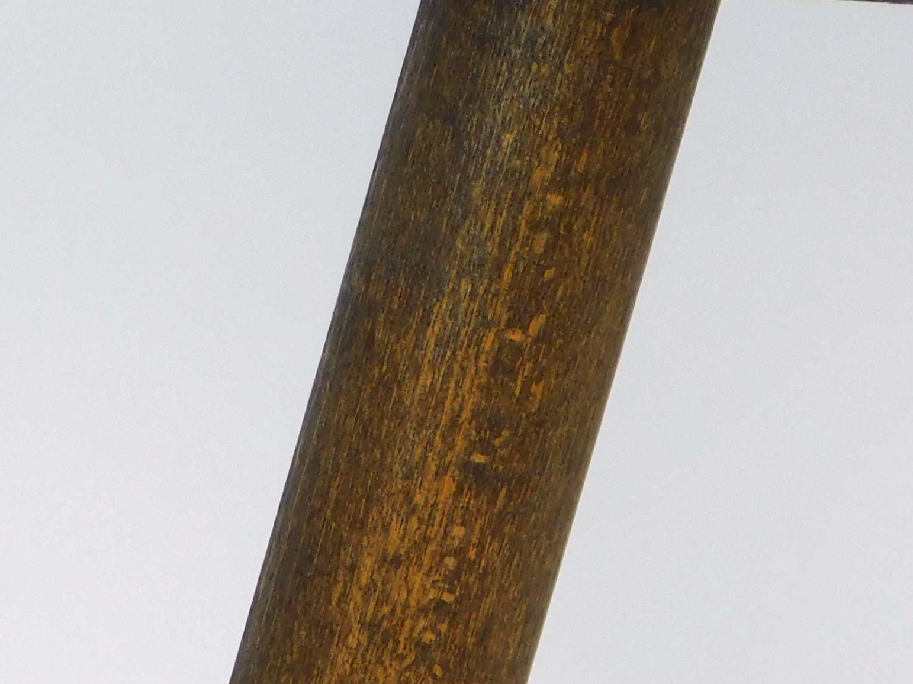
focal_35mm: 272
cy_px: -323
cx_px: -36
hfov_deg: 7.2
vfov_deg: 5.4
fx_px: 7173
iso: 125
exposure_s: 1/80
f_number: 4.5
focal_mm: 16.1
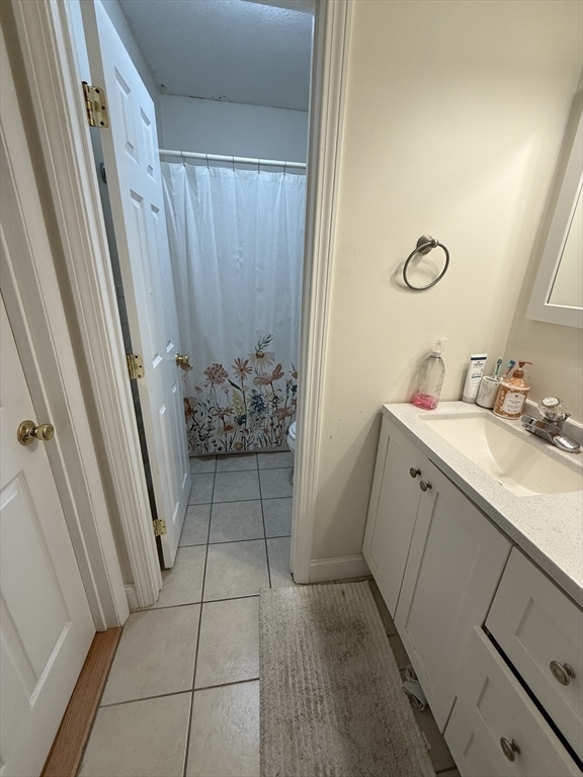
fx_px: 314
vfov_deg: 102.1
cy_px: 388
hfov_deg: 85.7
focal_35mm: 14
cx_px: 292
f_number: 2.2
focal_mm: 2.22
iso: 160
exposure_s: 1/120
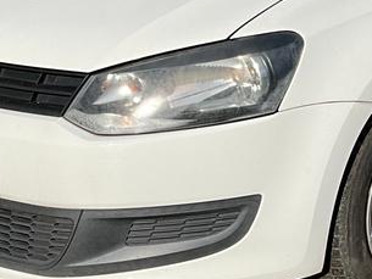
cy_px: 167
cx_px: 342
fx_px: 1226
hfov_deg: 17.0
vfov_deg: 13.0
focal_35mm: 114
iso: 25
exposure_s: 1/2959
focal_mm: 3
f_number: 1.8
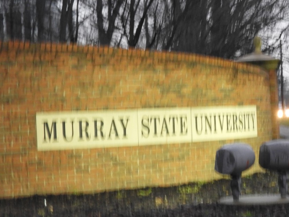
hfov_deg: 16.1
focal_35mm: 122
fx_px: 1019
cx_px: 193
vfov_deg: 12.2
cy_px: 105
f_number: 4.5
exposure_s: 1/25
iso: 400
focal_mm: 12.5
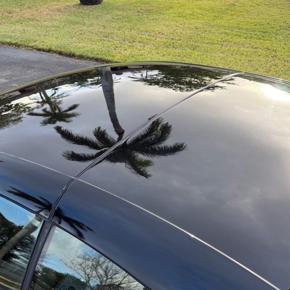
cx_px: 174
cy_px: 186
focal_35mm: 37
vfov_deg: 44.5
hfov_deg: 44.7
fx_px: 351
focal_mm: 6.76
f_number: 1.78
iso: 80
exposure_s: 1/387
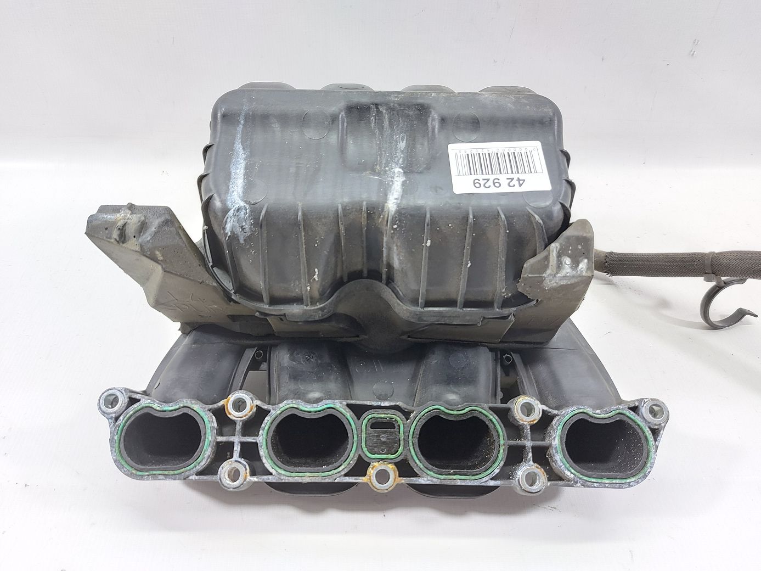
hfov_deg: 71.6
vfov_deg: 56.8
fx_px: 528
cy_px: 286
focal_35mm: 24
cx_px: 380
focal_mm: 5.23
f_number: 1.8
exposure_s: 1/33
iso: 200
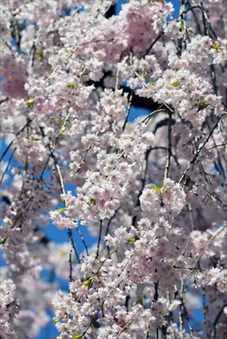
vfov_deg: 6.9
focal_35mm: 300
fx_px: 2835
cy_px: 170
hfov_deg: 4.6
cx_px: 114
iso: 400
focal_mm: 300
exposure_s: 1/500
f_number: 11
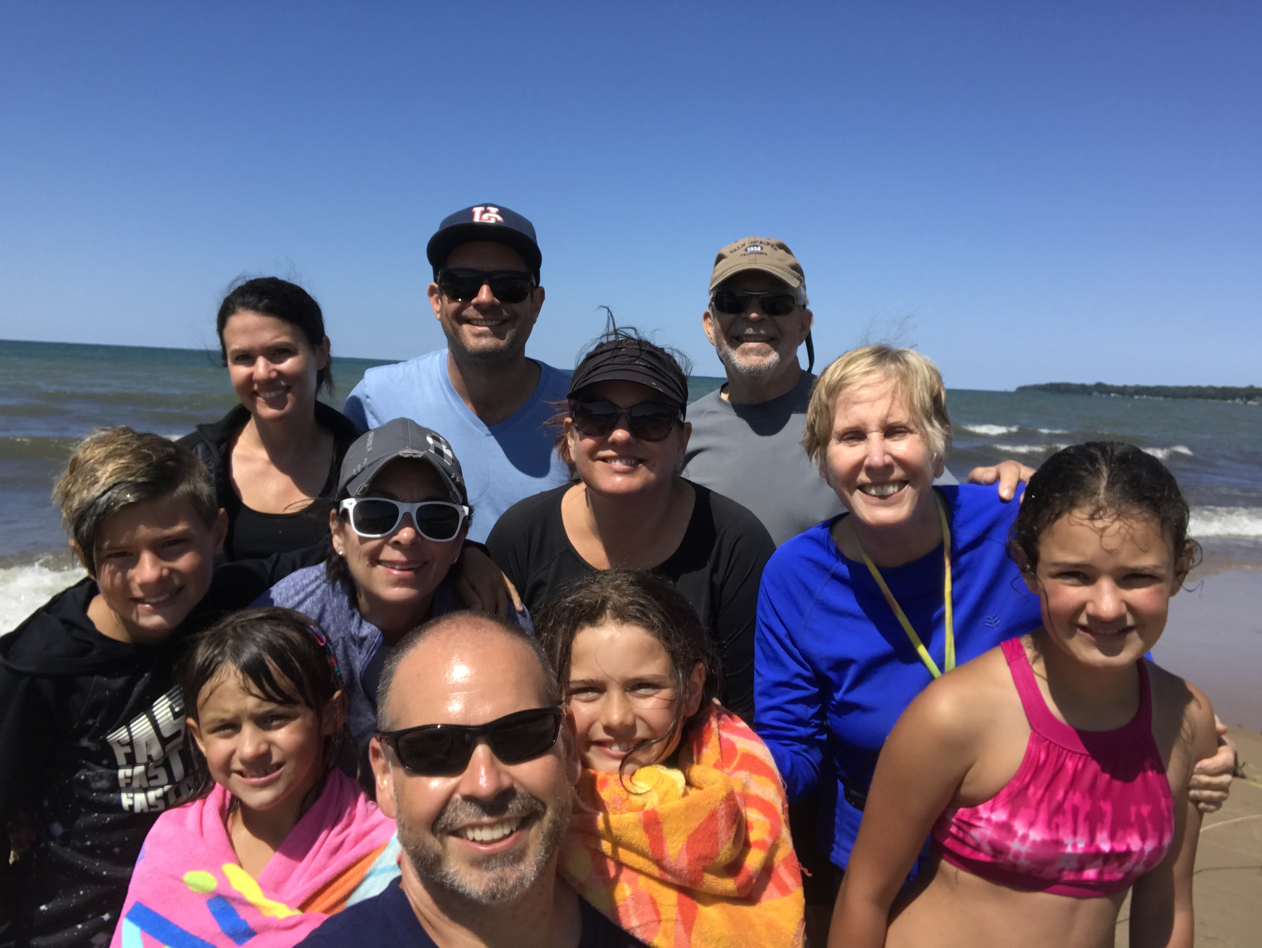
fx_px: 1167
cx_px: 631
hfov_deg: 56.8
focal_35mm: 32
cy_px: 474
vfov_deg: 44.2
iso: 25
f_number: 2.2
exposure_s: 1/1353
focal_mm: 2.87
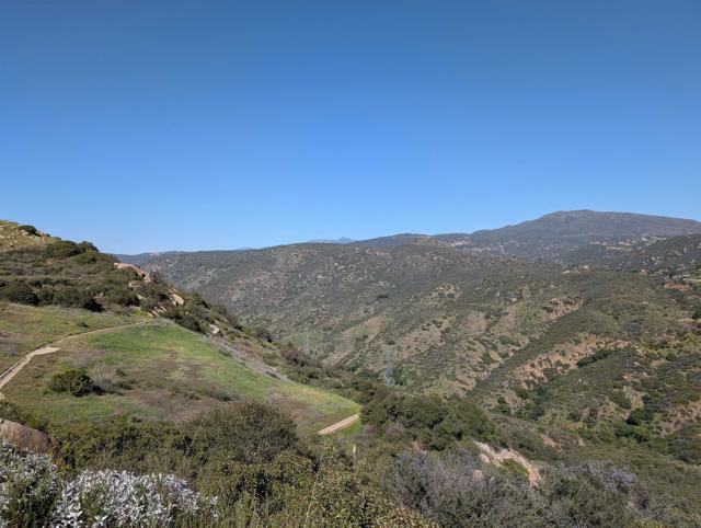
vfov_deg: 56.9
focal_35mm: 24
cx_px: 350
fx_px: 487
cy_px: 264
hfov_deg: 71.5
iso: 22
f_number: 1.68
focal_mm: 6.9
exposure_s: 1/1058
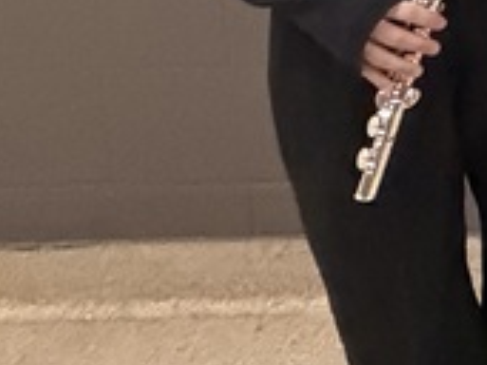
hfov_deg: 13.7
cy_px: -567
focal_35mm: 84
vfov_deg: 12.6
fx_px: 1181
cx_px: 1256
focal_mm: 2.22
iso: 640
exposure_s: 1/60
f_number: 2.2
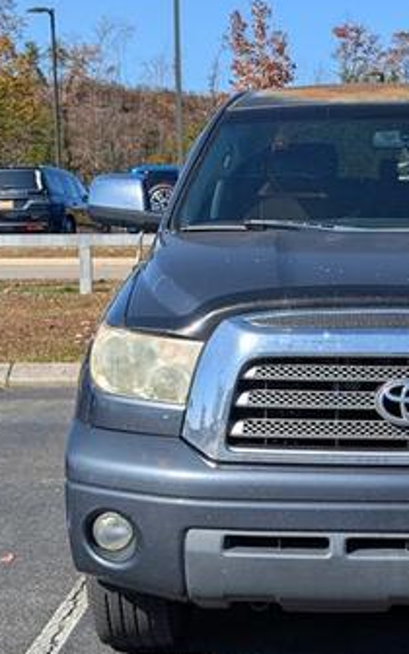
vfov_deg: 26.5
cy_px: 350
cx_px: 399
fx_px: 1391
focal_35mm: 78
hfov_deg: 16.4
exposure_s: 1/1111
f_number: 1.68
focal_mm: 6.9
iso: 20
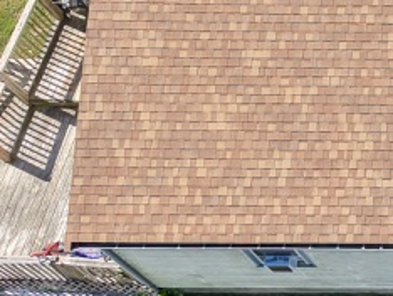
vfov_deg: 13.9
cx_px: 789
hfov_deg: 15.1
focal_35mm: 105
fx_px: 1193
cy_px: 13
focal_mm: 8.67
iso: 100
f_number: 1.8
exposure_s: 1/1000
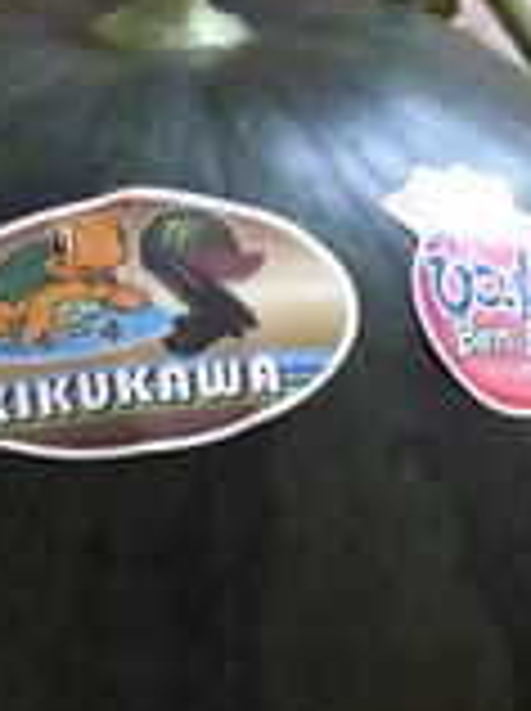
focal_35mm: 71
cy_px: 590
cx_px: 144
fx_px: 1456
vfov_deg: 26.8
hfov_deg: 20.5
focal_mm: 3.99
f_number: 1.8
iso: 640
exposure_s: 1/30
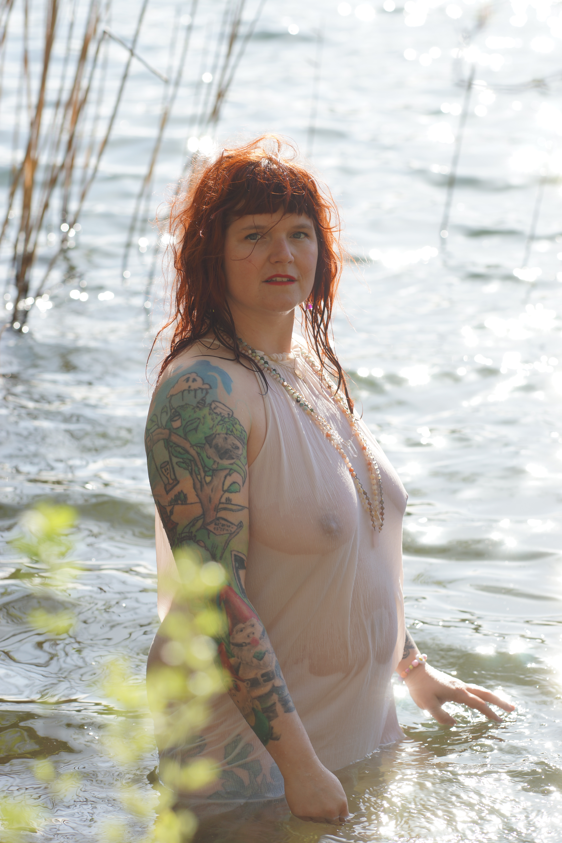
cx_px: 281
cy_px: 422
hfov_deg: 10.2
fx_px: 3161
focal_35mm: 135
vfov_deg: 15.2
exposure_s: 1/160
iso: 100
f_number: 5.6
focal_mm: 135
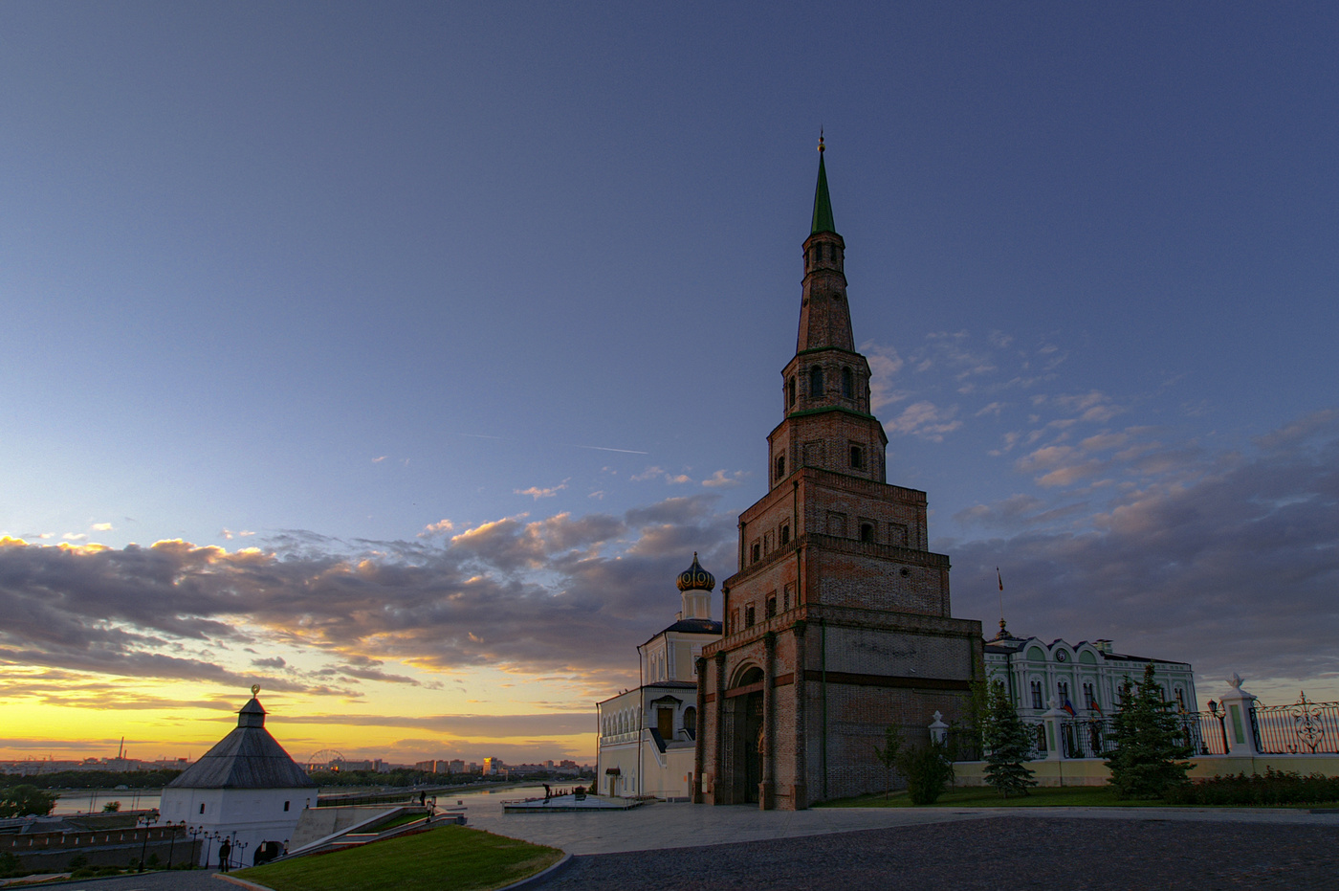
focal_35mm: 16
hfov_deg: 95.0
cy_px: 446
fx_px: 613
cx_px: 670
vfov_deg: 72.0
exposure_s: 1/60
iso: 100
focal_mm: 11
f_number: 6.7
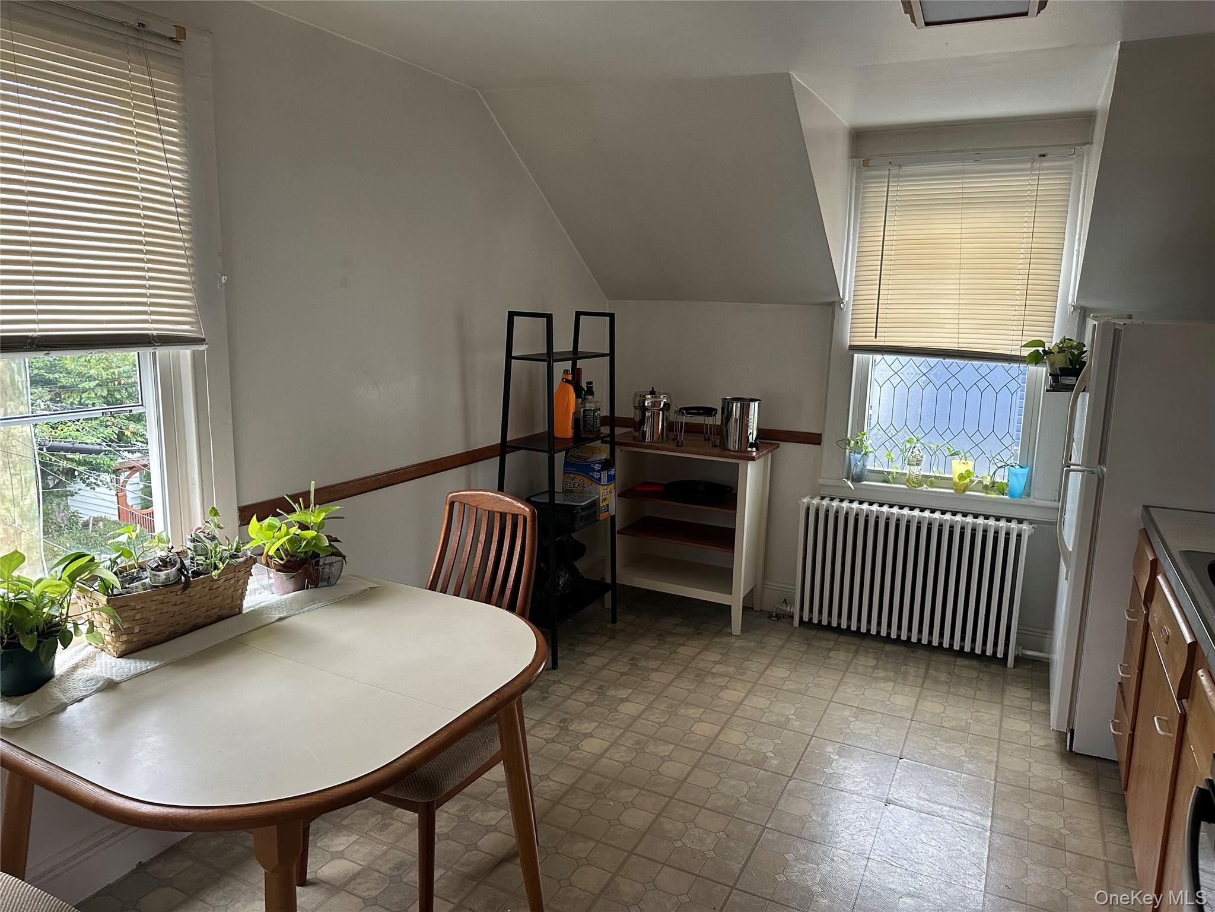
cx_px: 608
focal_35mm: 24
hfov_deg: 71.6
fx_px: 842
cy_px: 456
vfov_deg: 56.8
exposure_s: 1/112
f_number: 1.78
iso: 250
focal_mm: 6.86
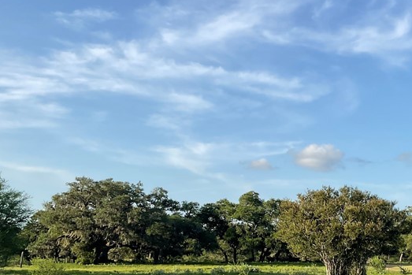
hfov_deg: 33.5
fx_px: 675
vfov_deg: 23.0
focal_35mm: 59
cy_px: 167
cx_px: 289
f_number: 1.8
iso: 16
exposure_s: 1/1490
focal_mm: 3
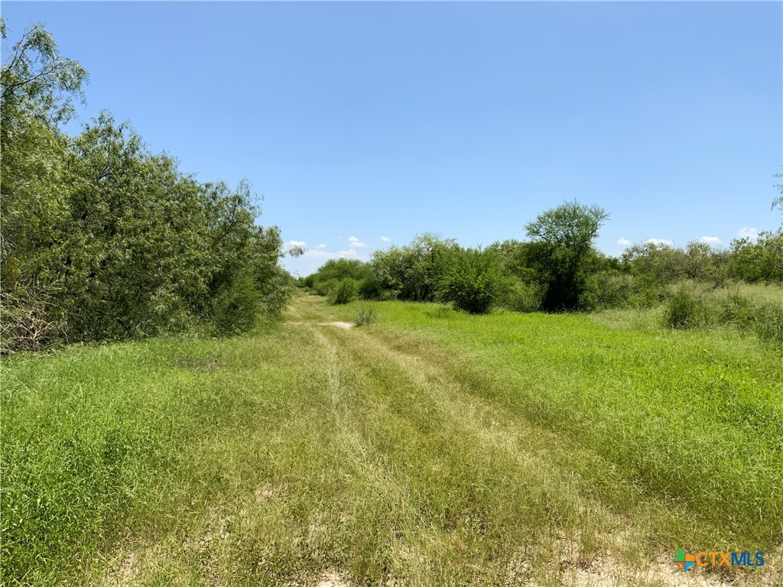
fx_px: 656
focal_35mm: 29
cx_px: 392
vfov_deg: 48.2
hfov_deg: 61.7
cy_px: 294
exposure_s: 1/2427
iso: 16
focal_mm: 3
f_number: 1.8
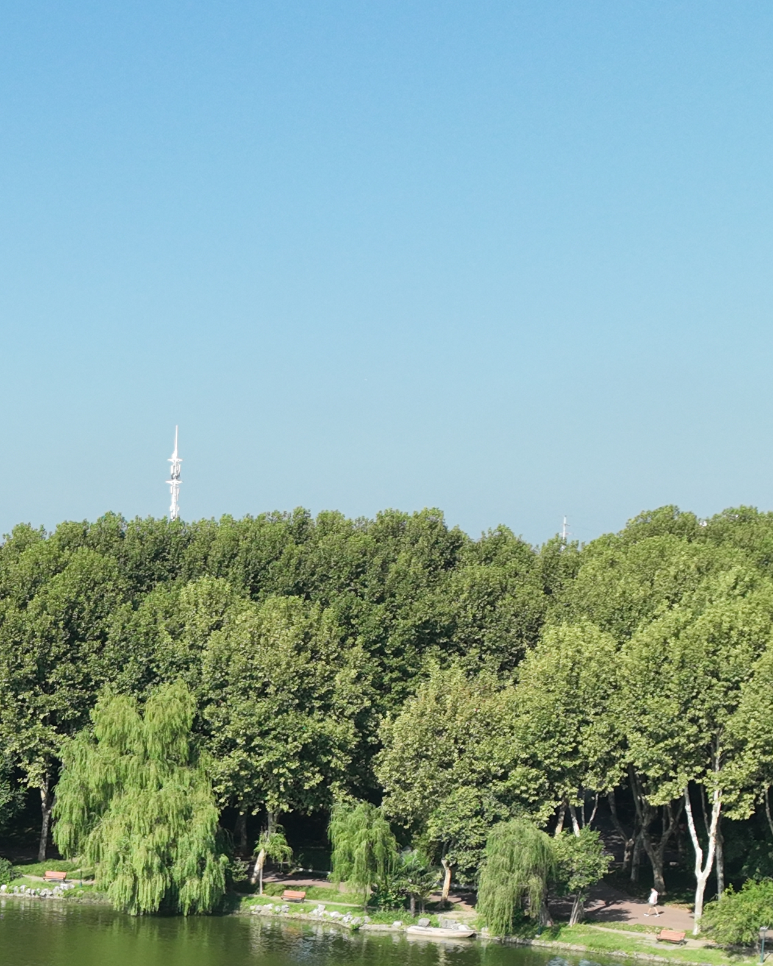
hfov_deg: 18.3
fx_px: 2231
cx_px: -235
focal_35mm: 78
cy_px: 1036
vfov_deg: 23.1
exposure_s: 1/1250
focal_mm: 12.29
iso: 130
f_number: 2.8
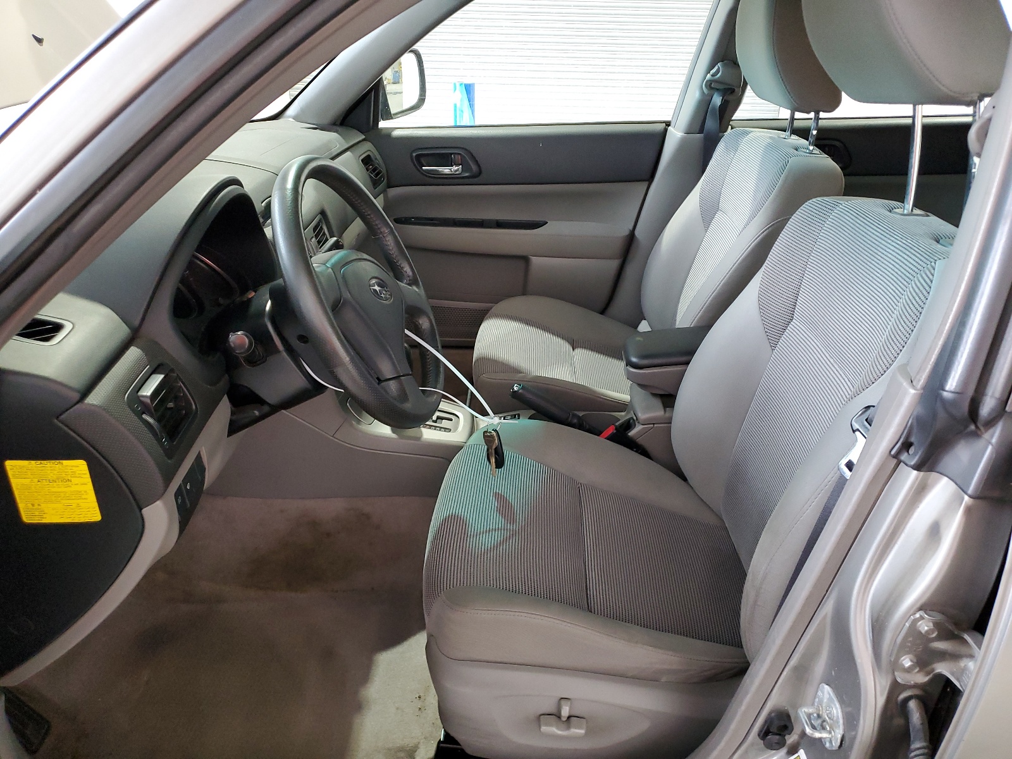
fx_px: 760
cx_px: 506
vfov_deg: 53.1
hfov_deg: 67.3
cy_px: 380
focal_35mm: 26
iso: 230
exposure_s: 1/60.2
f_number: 1.5
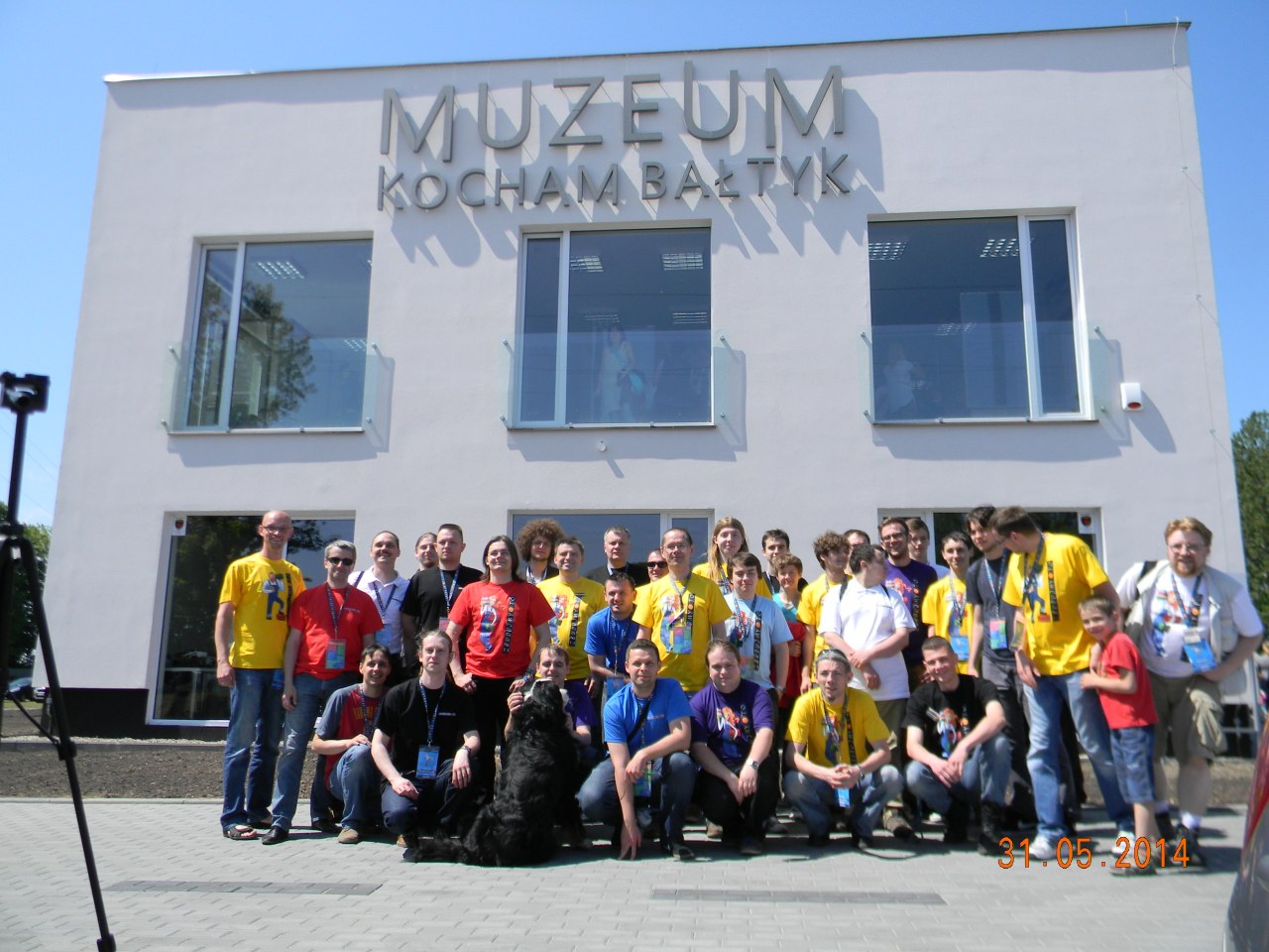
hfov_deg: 63.4
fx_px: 1026
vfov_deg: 49.7
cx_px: 634
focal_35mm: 28
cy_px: 476
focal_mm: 5
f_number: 3.5
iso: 80
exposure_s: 1/722
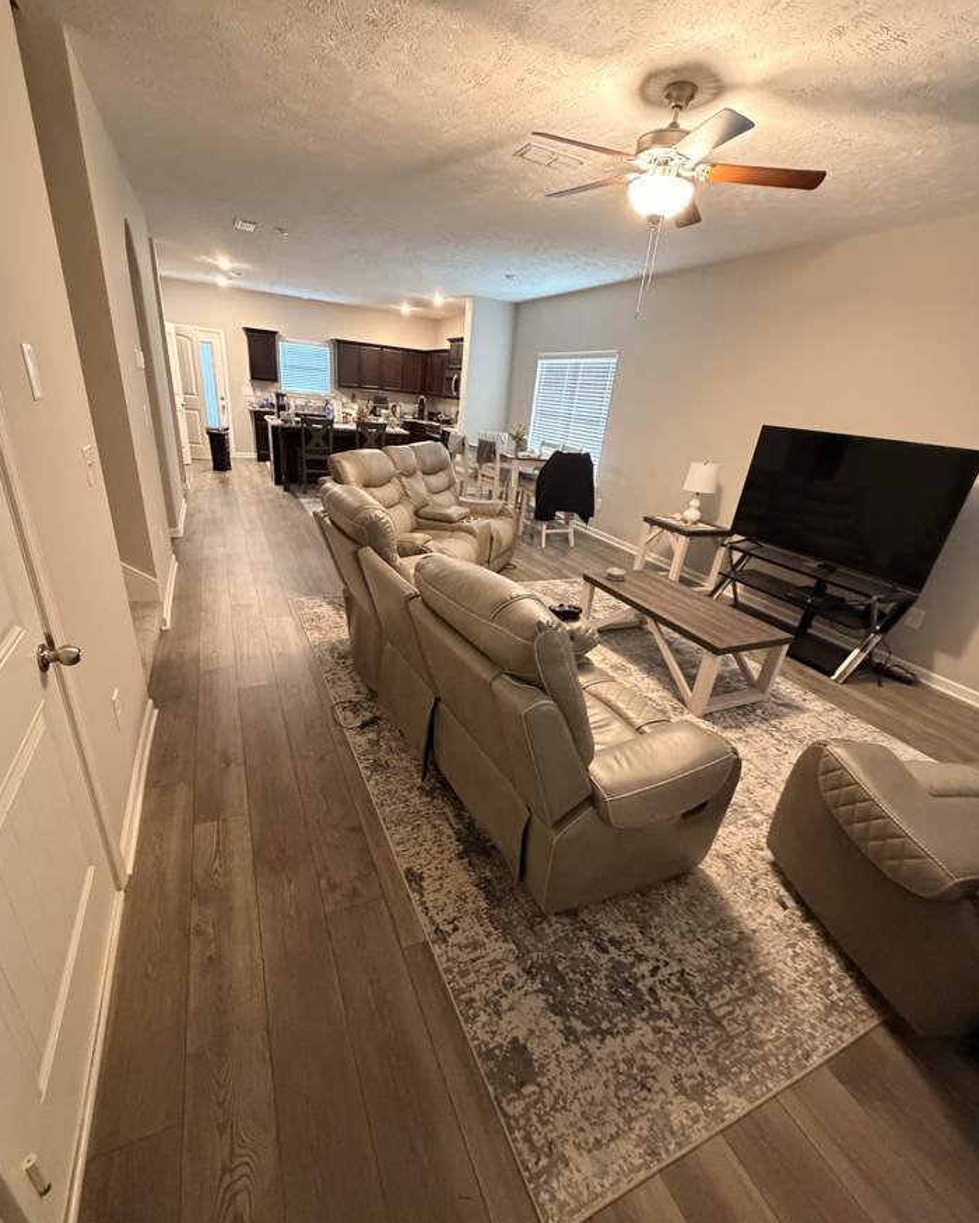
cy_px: 646
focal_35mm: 15
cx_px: 478
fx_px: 543
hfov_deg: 84.0
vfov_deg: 96.7
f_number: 2.2
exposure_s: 1/60
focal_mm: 2.22
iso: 1000
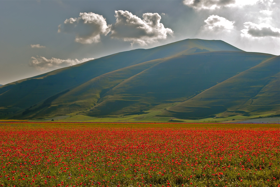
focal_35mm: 54
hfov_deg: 36.8
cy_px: 94
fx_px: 420
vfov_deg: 25.1
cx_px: 140
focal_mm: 36
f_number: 9
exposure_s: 1/320
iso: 100
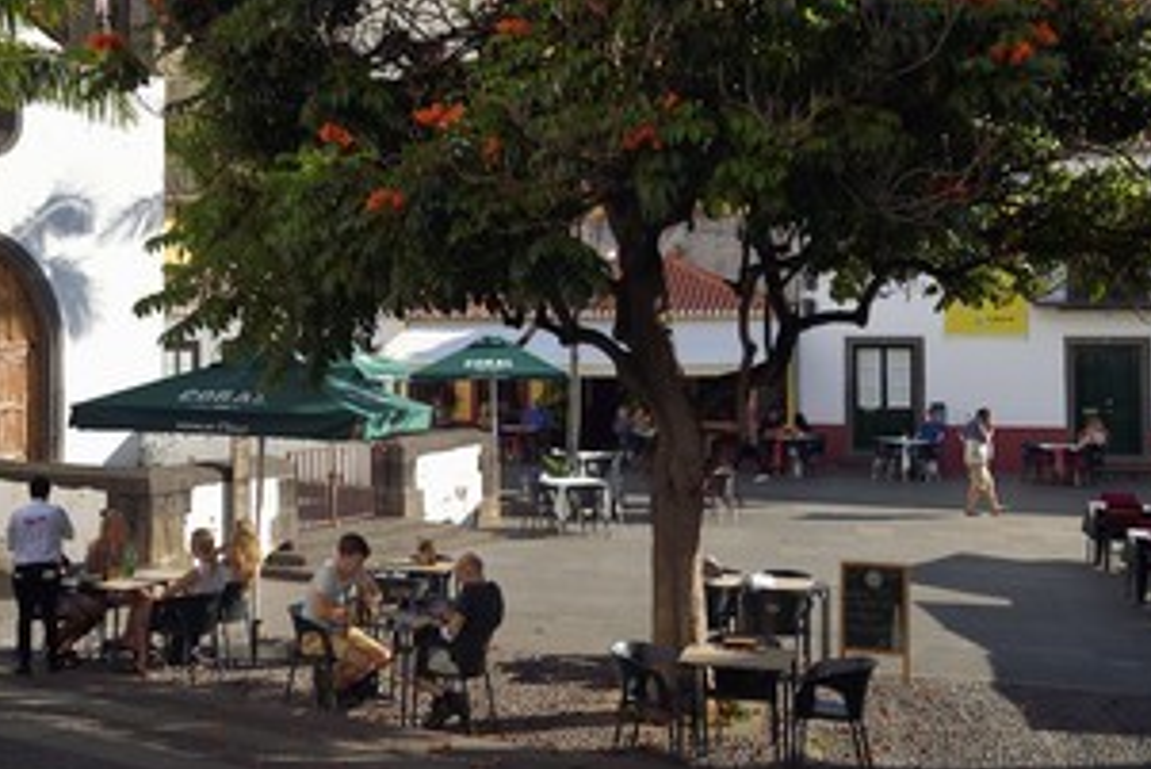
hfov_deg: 37.2
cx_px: 417
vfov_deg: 25.4
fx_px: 1695
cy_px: 256
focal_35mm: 53
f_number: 6.3
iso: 400
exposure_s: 1/2500
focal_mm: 38
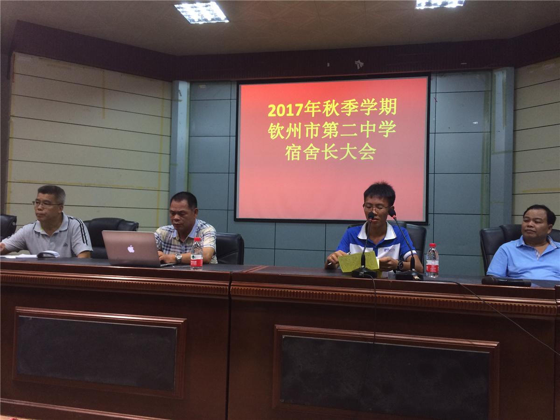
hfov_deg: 61.7
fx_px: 469
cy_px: 210
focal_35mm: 29
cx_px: 280
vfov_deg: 48.2
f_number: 2.2
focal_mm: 4.15
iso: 125
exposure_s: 1/33
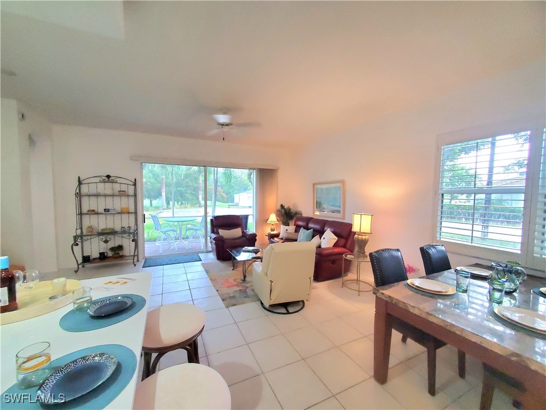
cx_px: 273
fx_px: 205
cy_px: 205
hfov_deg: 106.2
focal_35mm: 13
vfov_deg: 89.9
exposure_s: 1/60.2
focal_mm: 1.8
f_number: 2.2
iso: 500
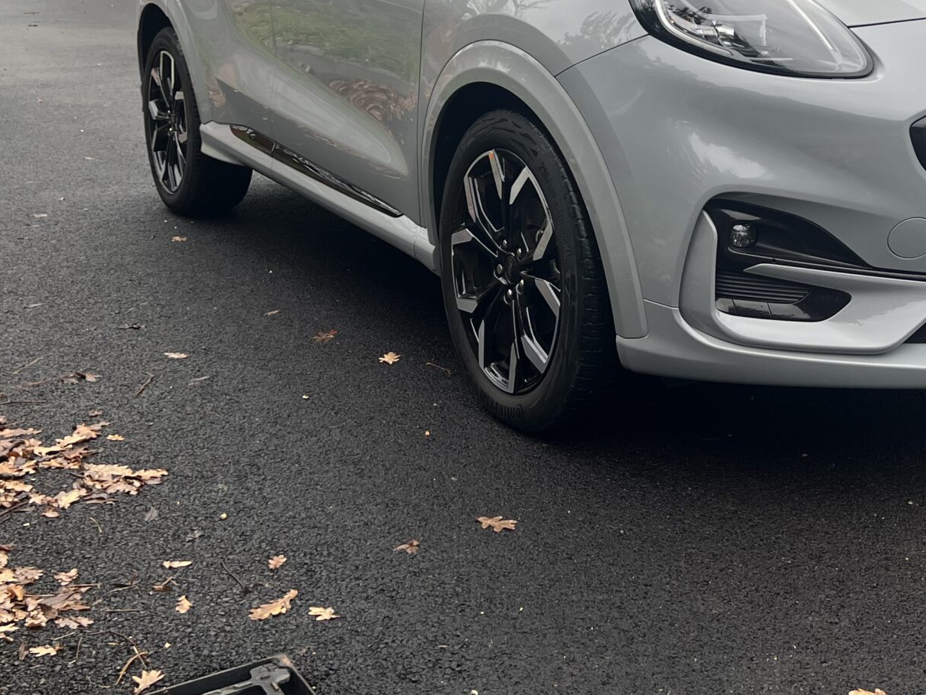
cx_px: 659
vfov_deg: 25.8
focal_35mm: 55
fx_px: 1472
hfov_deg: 34.4
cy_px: 88
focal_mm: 5.7
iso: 50
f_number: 1.5
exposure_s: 1/121
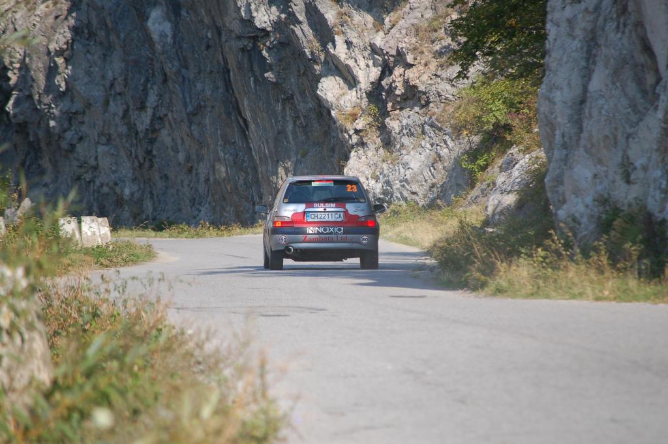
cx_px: 334
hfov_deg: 6.9
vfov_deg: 4.6
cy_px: 222
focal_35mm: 300
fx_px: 5562
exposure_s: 1/1000
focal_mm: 200
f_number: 5.6
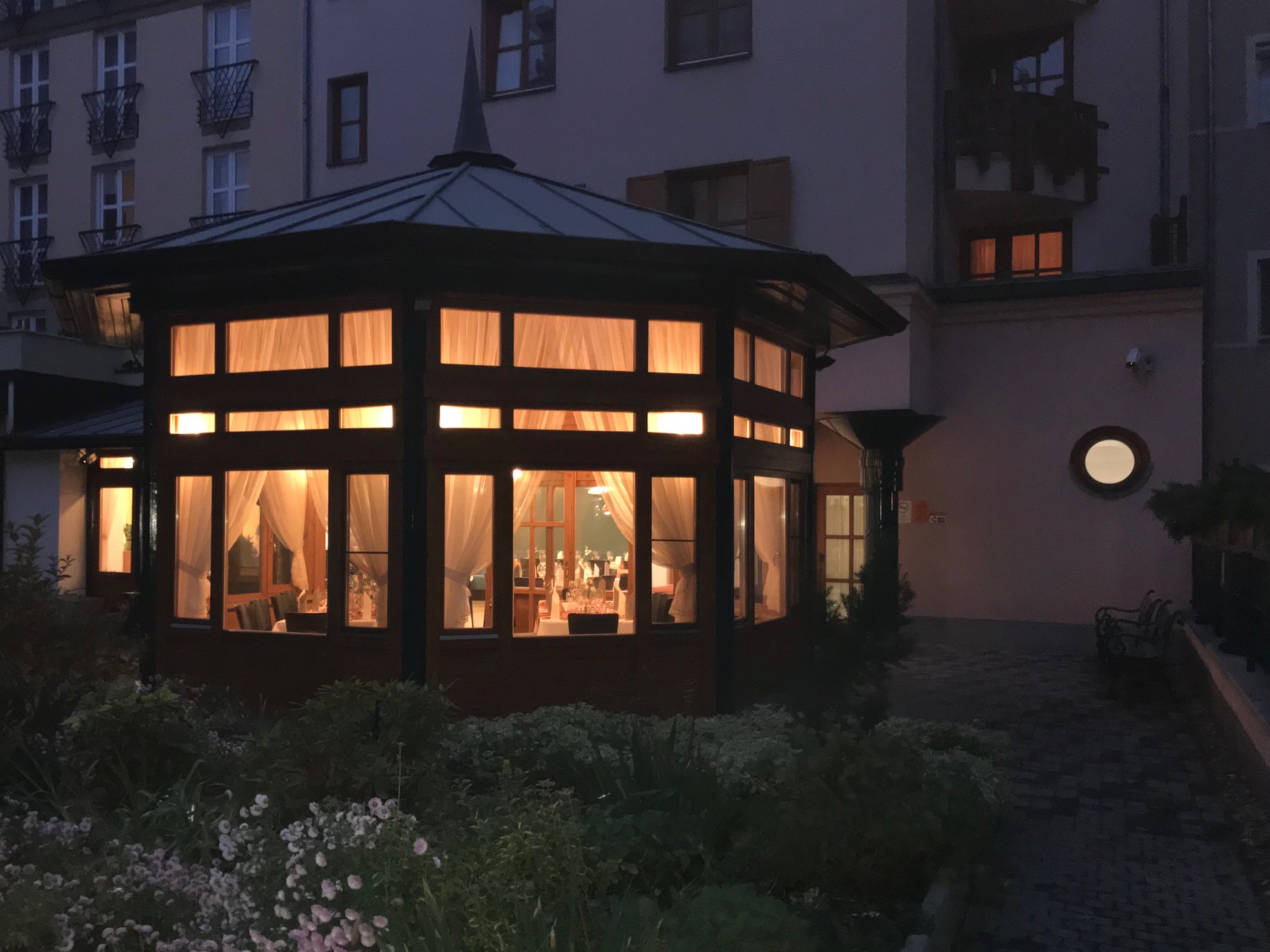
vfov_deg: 42.9
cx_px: 533
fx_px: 1211
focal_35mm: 33
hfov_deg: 55.1
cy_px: 511
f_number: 1.8
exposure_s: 1/17
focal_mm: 3.99
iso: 125
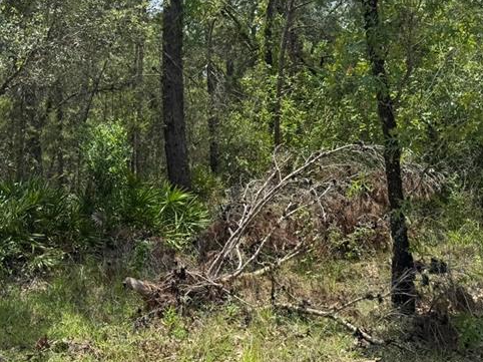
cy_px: 124
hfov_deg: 37.4
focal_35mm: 51
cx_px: 191
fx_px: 711
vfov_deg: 28.4
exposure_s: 1/1923
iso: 80
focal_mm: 6.76
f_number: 1.78
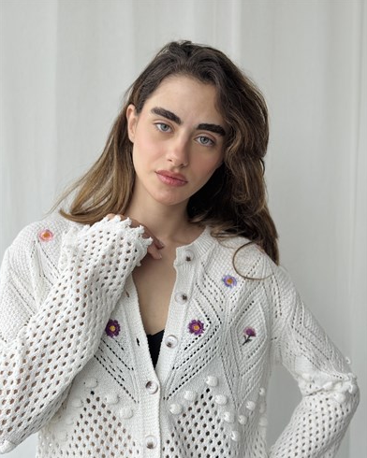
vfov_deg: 36.6
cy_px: 246
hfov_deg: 29.7
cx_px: 184
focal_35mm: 51
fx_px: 692
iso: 50
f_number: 1.78
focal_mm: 6.76
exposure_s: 1/166
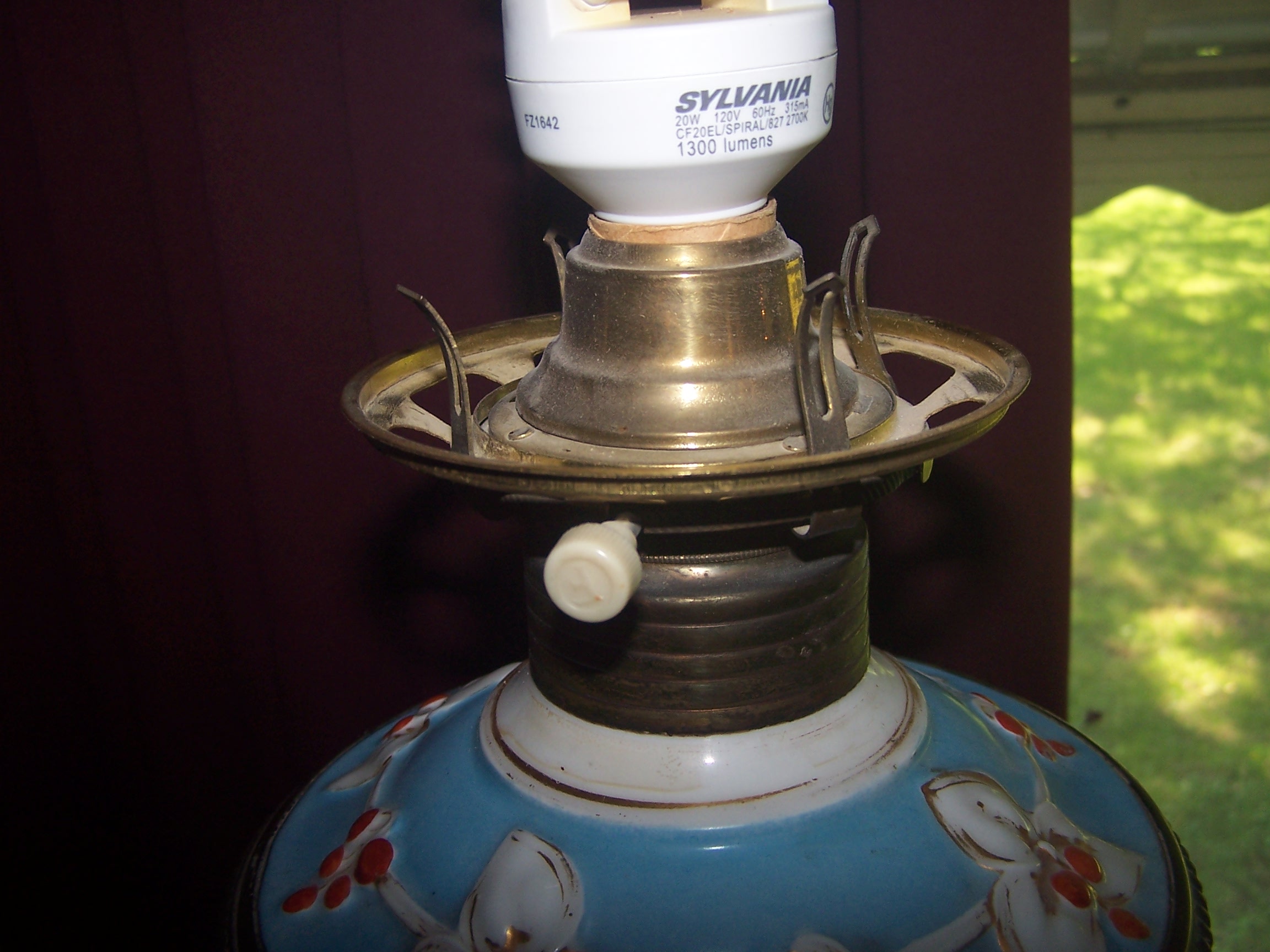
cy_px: 476
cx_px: 635
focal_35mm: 38
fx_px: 1394
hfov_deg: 49.0
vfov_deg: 37.7
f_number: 2.8
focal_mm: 6.3
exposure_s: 1/60
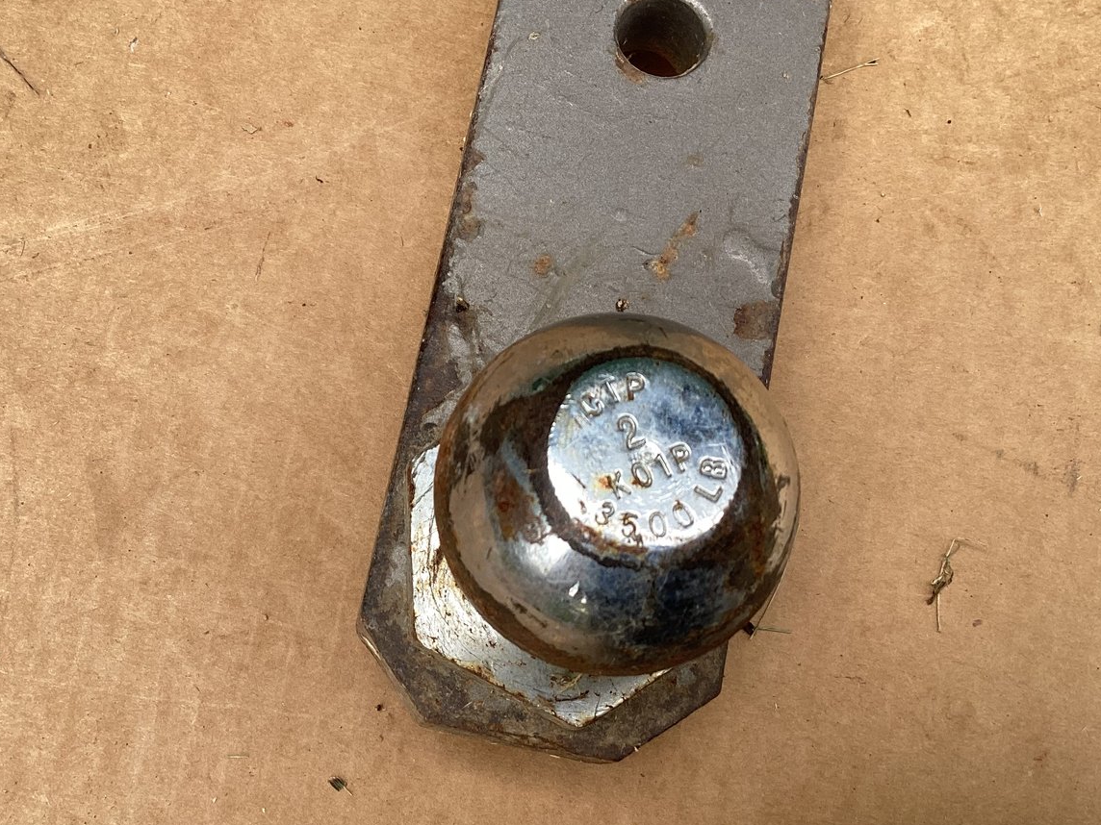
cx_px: 477
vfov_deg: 35.1
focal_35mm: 41
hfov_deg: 45.7
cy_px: 461
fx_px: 1304
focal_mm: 3.3
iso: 25
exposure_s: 1/220
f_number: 2.4
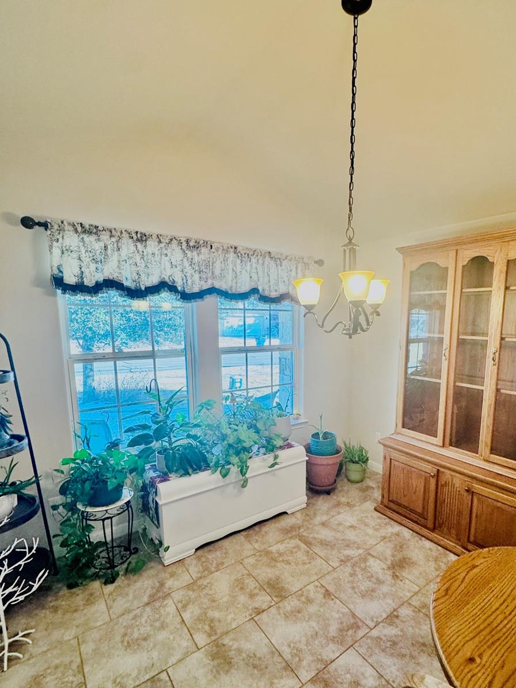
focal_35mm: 18
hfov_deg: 70.7
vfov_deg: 87.6
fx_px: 358
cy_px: 373
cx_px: 313
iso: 320
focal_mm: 2.22
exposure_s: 1/120
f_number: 2.2
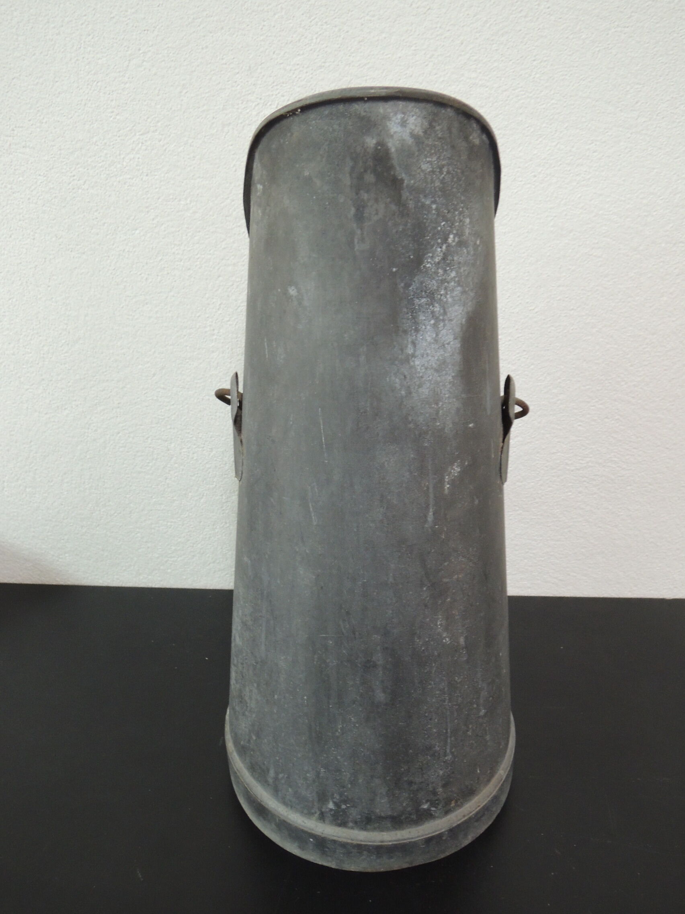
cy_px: 457
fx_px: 818
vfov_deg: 58.4
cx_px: 342
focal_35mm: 31
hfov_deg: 45.4
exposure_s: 1/15
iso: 400
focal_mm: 5.5
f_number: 3
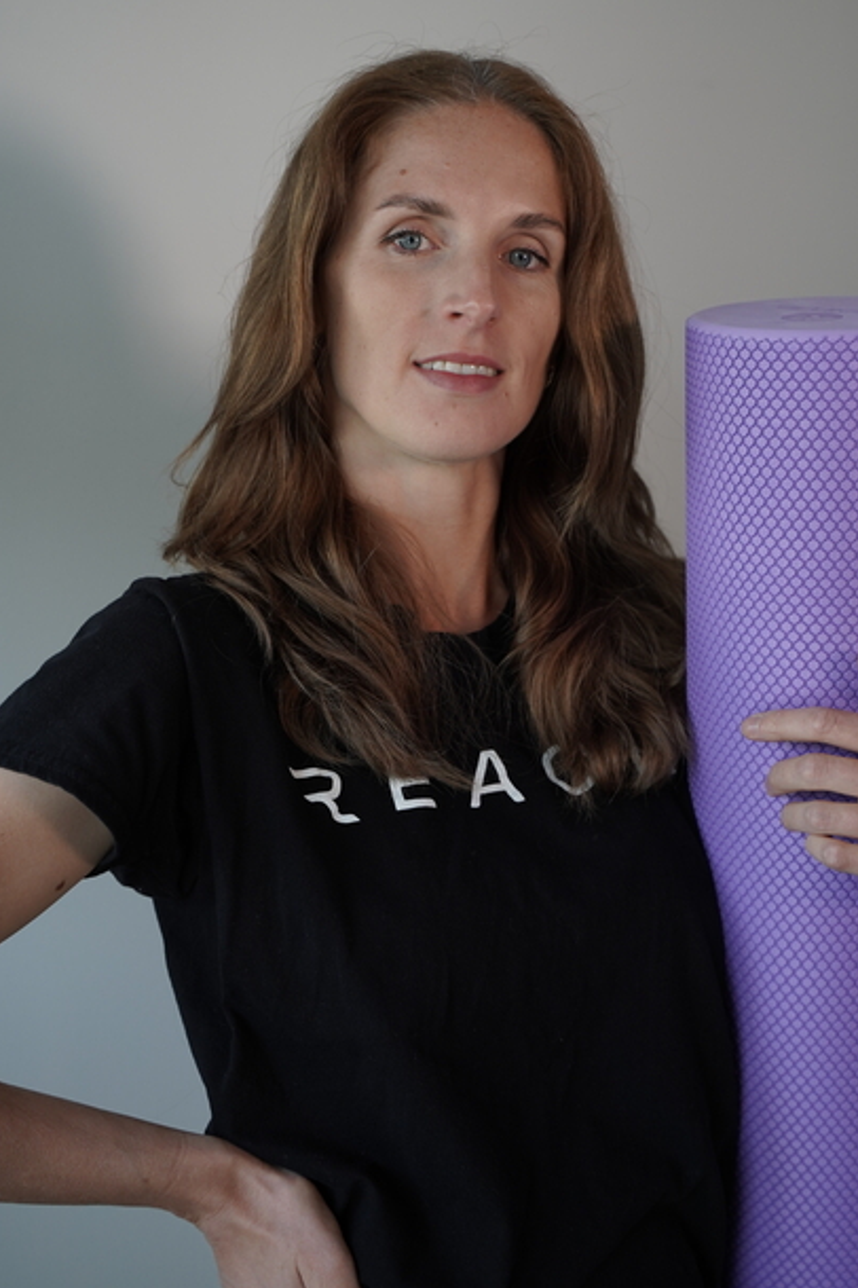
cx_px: 428
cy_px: 662
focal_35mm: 54
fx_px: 1930
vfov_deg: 36.9
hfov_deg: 25.1
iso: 800
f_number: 4
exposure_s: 1/320
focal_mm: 47
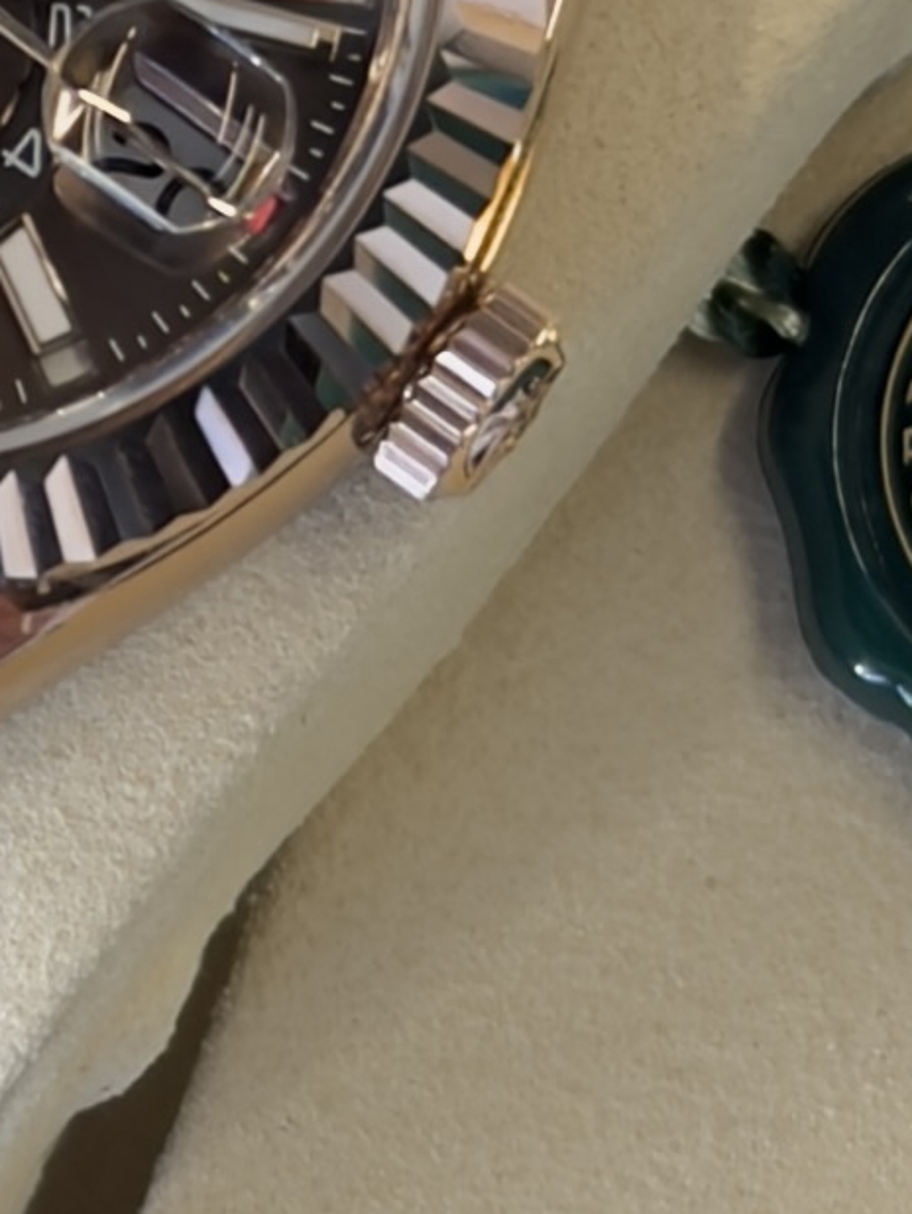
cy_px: 6
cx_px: -26
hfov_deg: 4.7
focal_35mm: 313
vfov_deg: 6.3
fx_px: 10988
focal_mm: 6.76
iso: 64
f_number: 1.78
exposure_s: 1/121
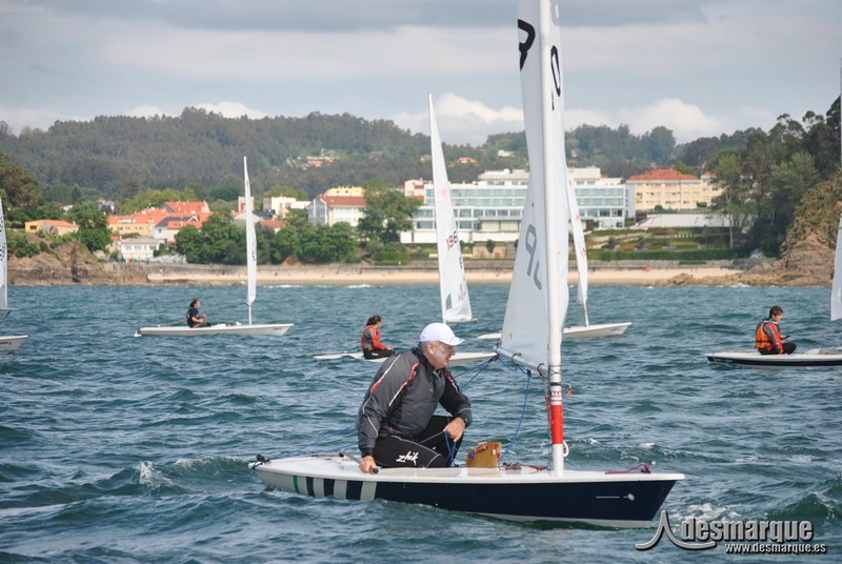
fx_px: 3513
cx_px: 421
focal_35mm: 150
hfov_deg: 13.7
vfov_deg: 9.2
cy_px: 282
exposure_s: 1/500
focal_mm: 100
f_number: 5.6
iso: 100
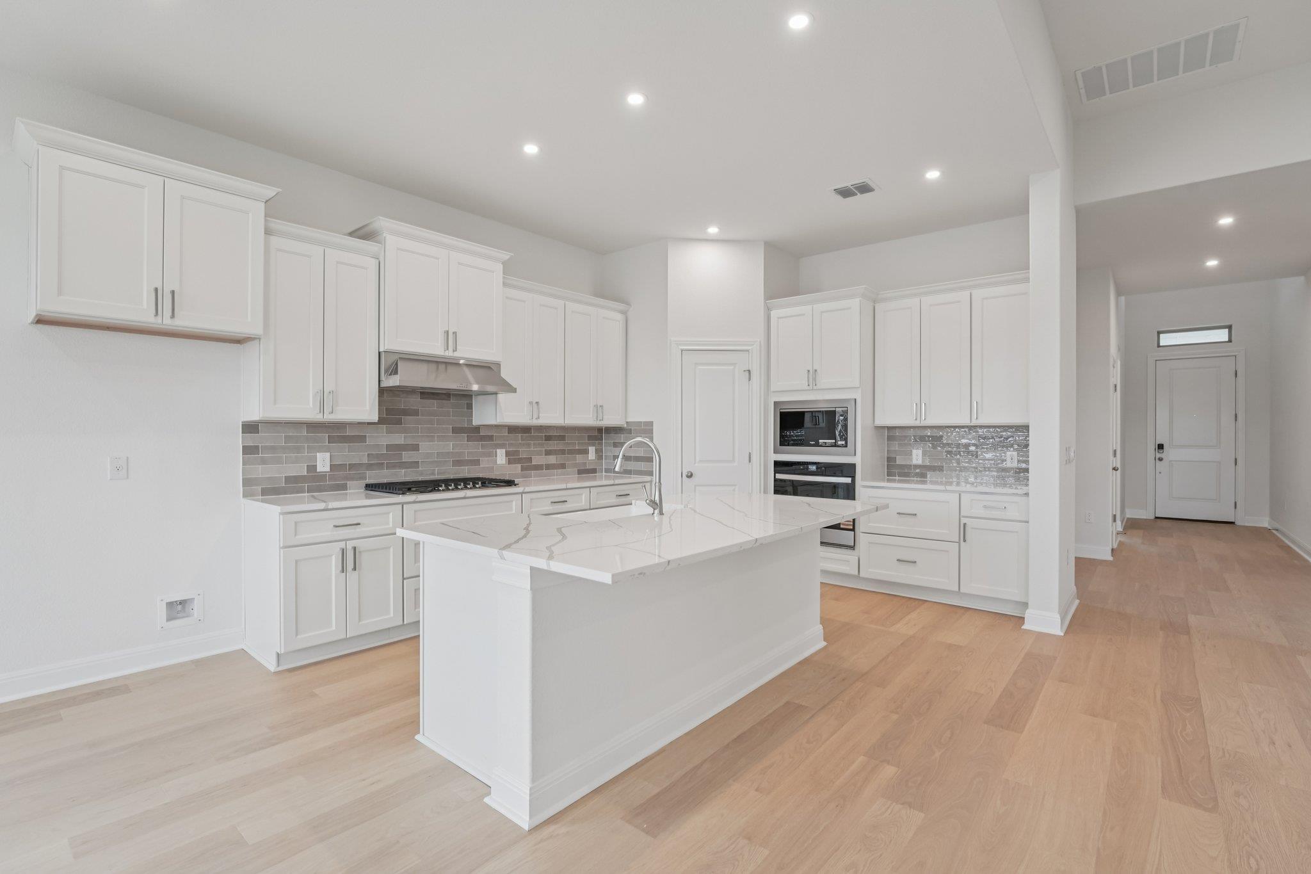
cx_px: 656
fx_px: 590
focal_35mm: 16
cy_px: 437
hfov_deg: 96.0
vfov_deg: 73.1
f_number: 8
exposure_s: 1/80
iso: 800
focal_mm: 16.2
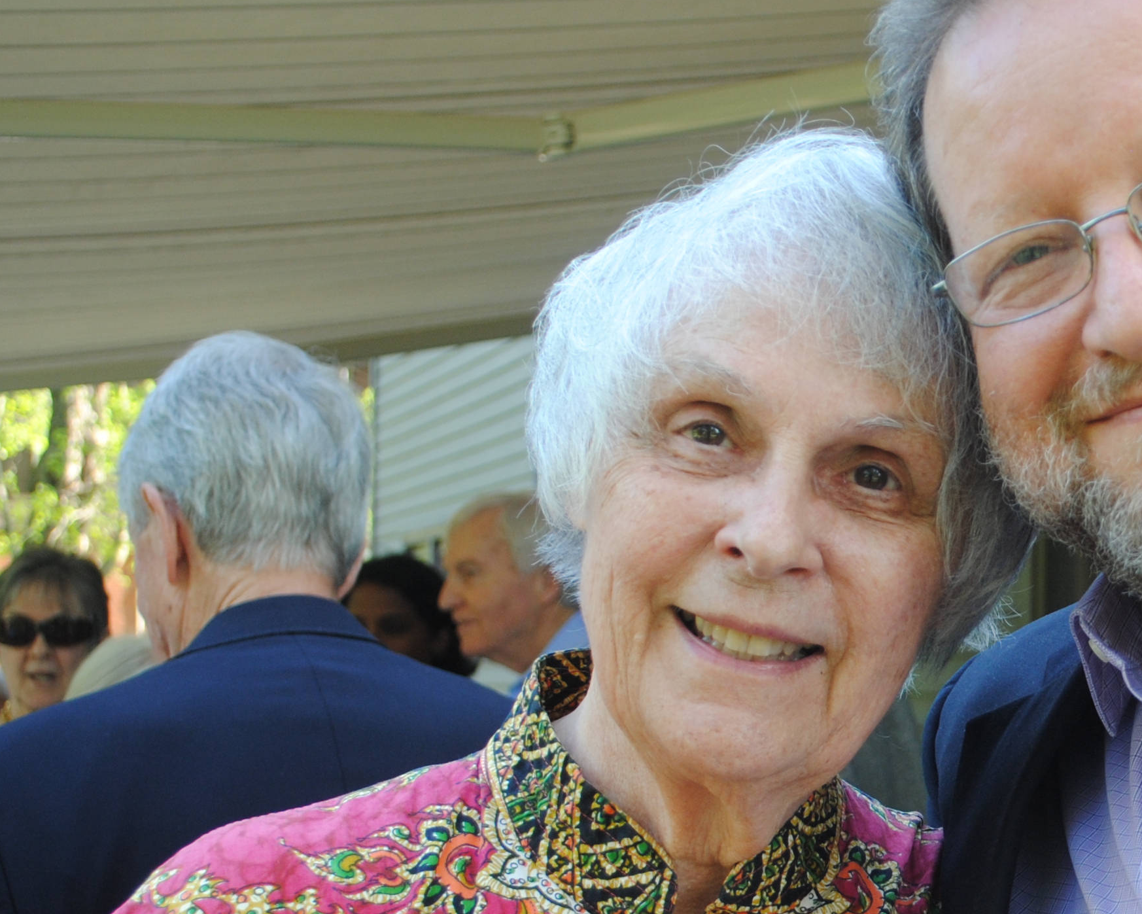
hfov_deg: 24.3
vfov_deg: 20.3
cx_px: 1117
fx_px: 2535
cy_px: 694
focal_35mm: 75
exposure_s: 1/60
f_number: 4
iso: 200
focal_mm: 24
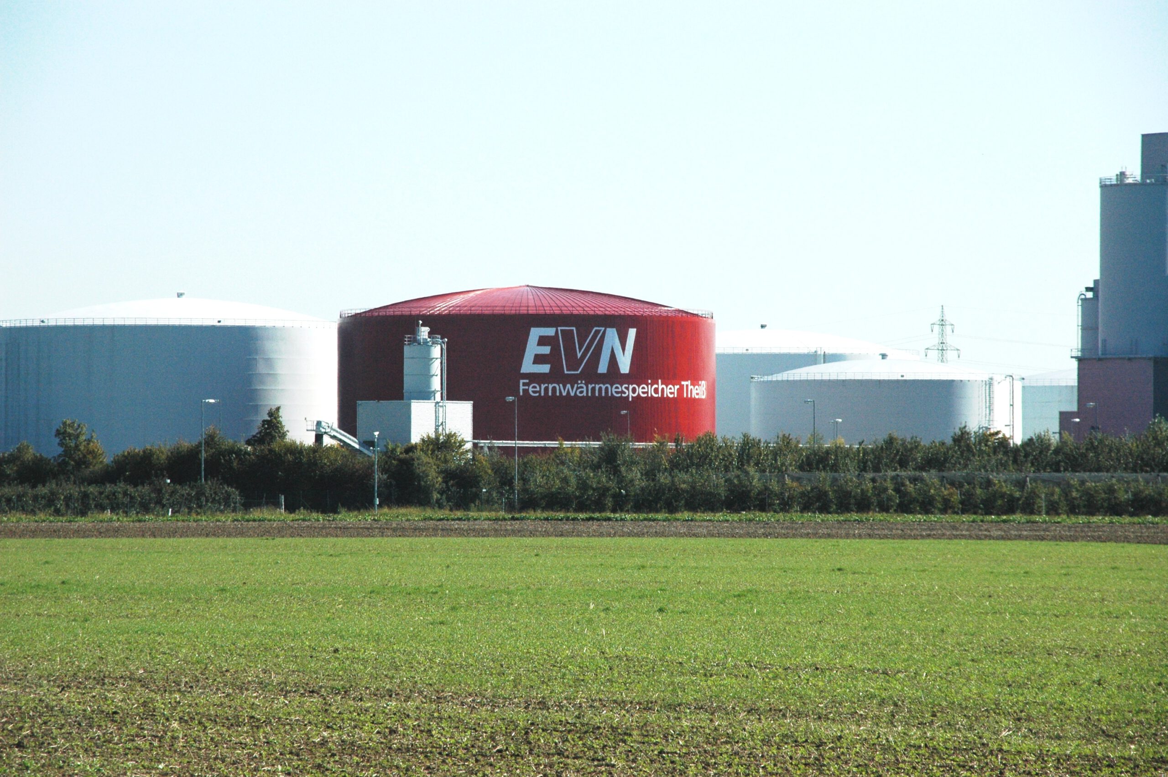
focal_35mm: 188
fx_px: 6078
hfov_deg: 11.0
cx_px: 584
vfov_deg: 7.3
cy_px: 388
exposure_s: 1/1600
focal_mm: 125
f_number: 10
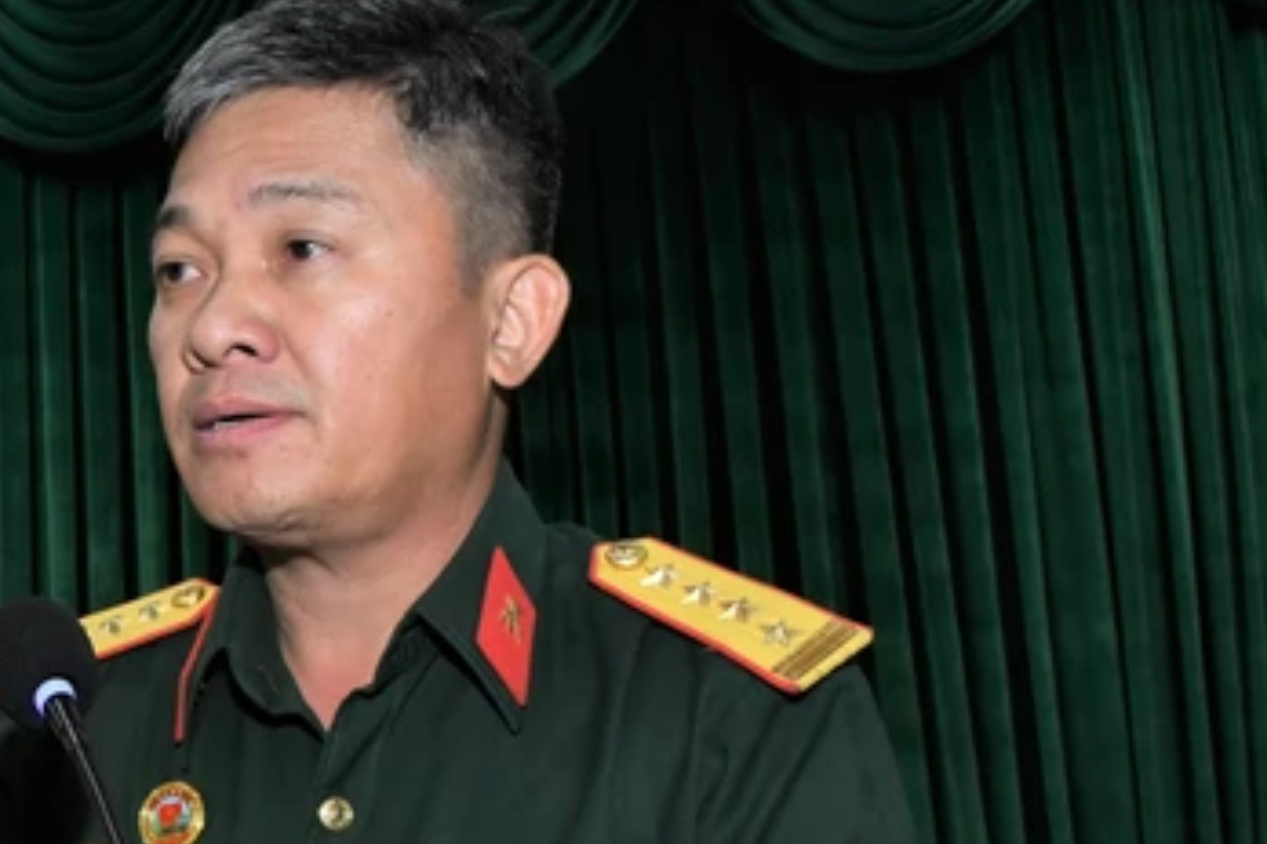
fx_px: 2182
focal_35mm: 62
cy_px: 748
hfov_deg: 29.2
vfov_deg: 21.5
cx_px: -133
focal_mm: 18
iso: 1250
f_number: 13
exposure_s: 1/100
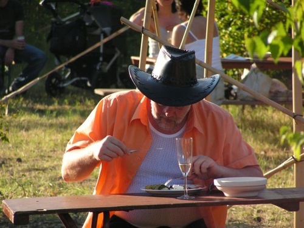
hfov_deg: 5.2
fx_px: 3337
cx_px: 152
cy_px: 114
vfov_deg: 3.9
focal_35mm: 380
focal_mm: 63
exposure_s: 1/400
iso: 64
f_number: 3.7
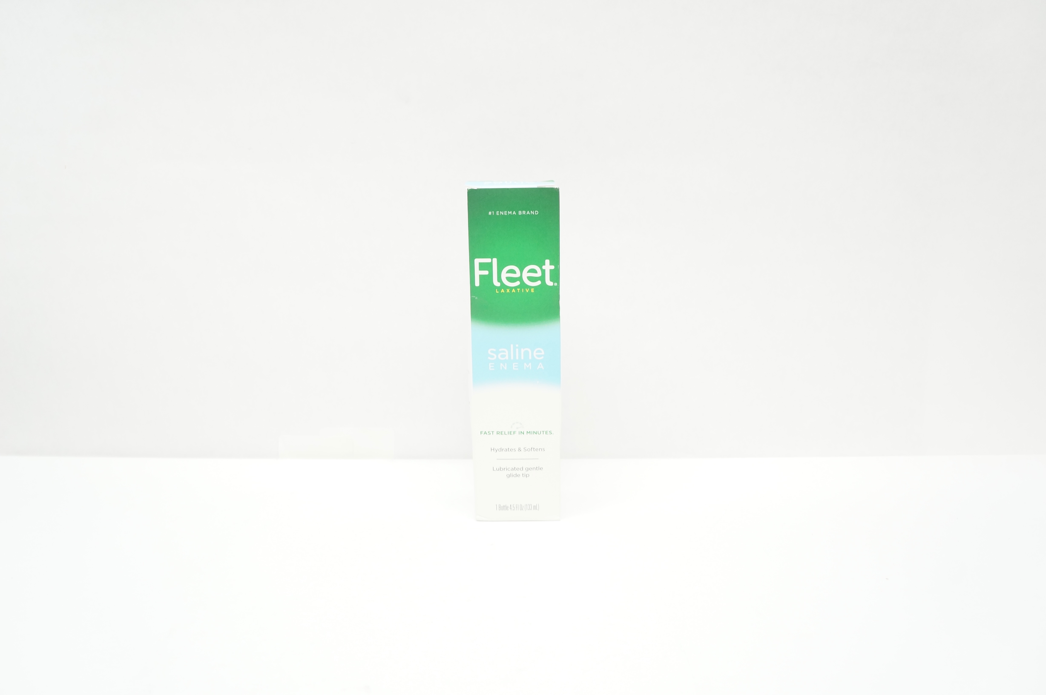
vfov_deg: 47.8
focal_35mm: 27
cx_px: 523
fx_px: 784
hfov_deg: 67.4
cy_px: 348
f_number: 6.3
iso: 800
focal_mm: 18
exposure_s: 1/60
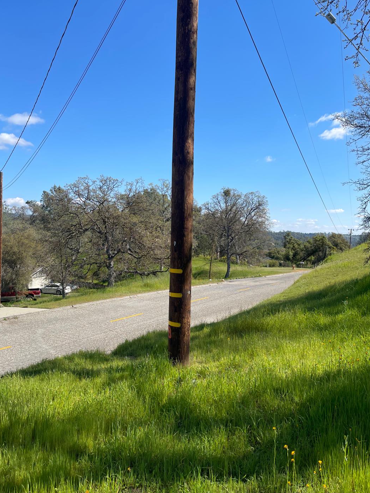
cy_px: 232
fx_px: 399
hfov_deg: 49.7
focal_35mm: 28
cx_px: 179
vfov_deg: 63.4
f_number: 1.6
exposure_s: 1/4202
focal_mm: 5.1
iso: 50
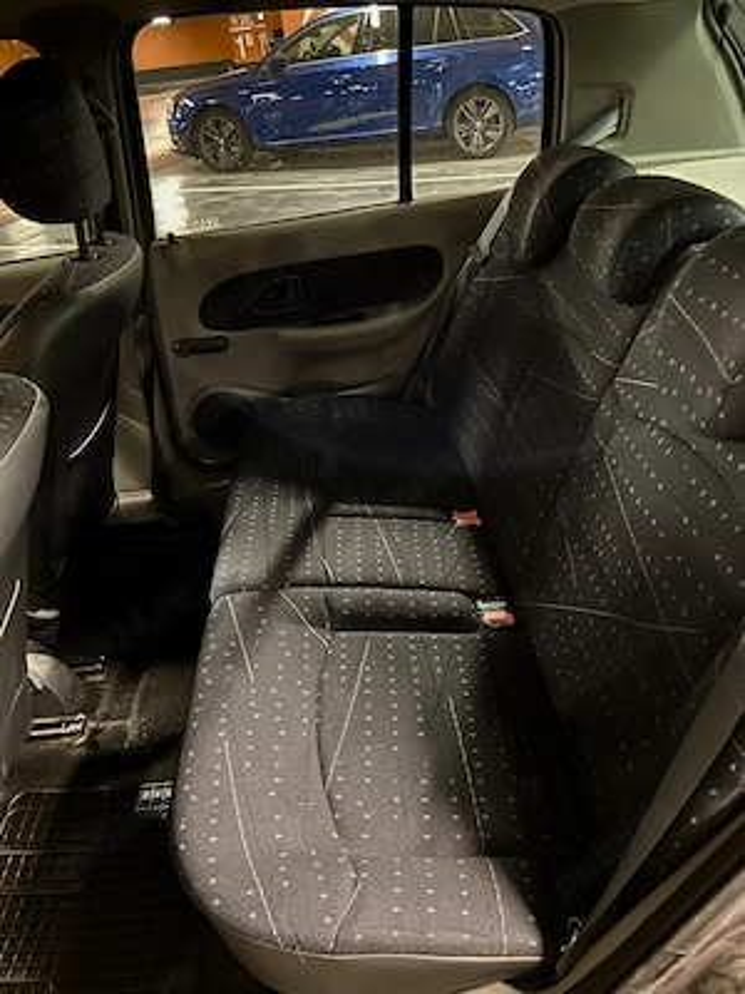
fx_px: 746
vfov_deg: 67.3
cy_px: 497
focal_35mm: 26
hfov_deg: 53.1
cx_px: 372
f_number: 1.8
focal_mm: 4.25
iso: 500
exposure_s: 1/8
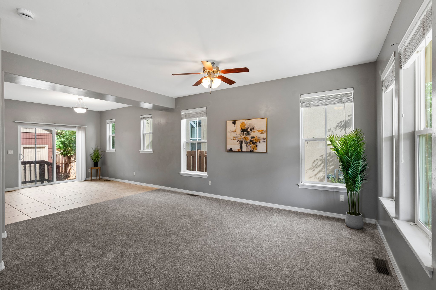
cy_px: 145
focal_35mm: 16
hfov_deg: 96.7
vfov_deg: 73.7
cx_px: 218
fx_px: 194
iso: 400
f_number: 8
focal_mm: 16
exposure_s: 1/8
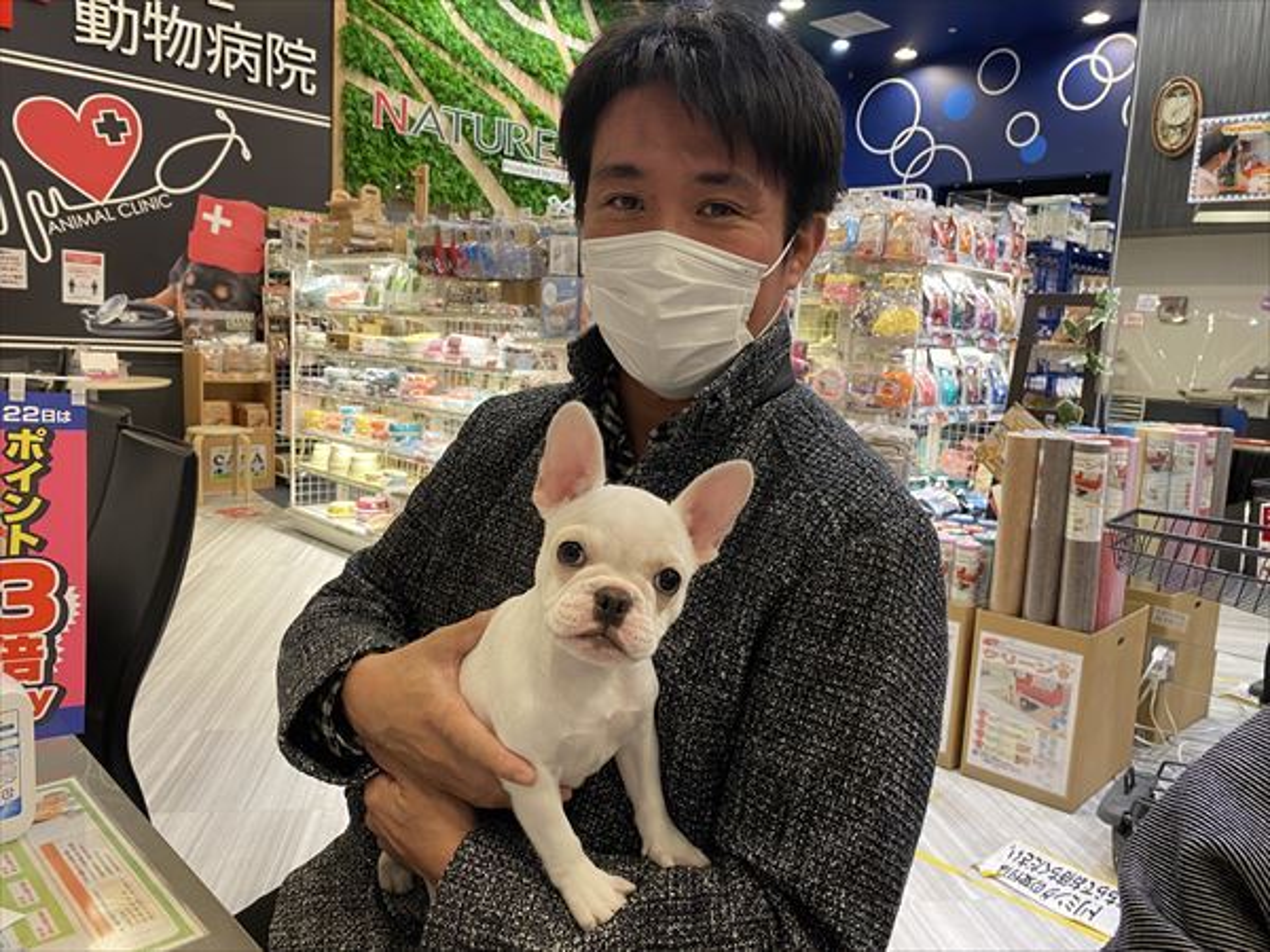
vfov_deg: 53.1
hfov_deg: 67.3
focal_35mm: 26
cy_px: 476
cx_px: 635
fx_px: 954
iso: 125
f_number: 1.8
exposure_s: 1/60
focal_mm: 4.25
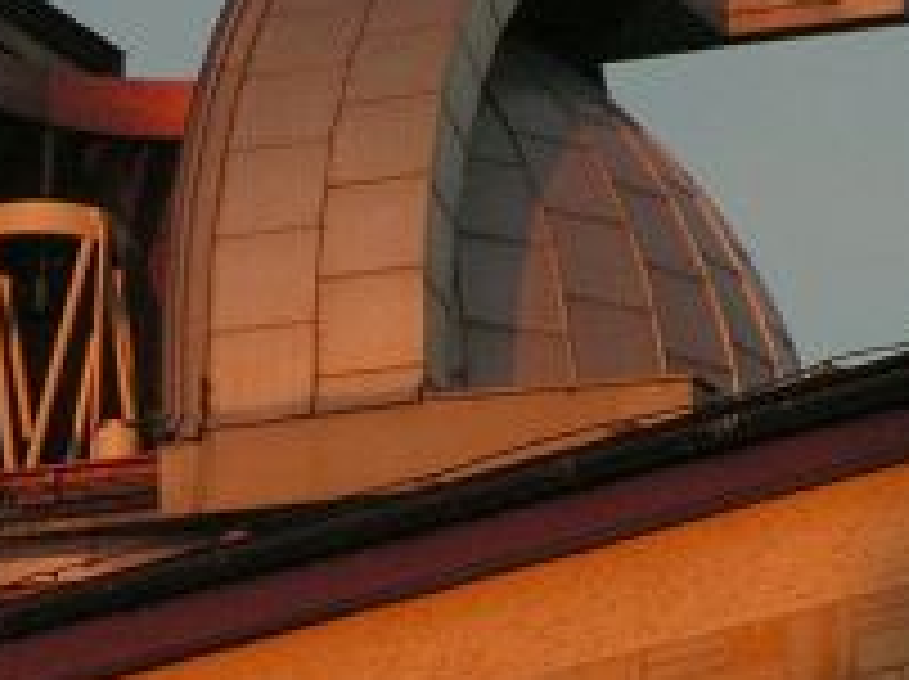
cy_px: 369
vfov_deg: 3.3
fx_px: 11908
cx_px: 148
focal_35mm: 454
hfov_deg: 4.4
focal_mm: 38.1
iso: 200
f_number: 7.1
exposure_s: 1/100
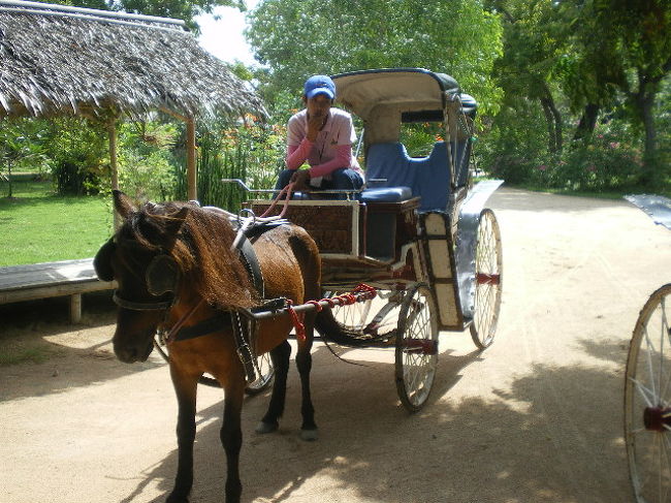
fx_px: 930
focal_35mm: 48
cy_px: 252
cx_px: 336
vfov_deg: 30.2
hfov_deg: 39.7
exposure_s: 1/250
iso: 50
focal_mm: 8.4
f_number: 3.7
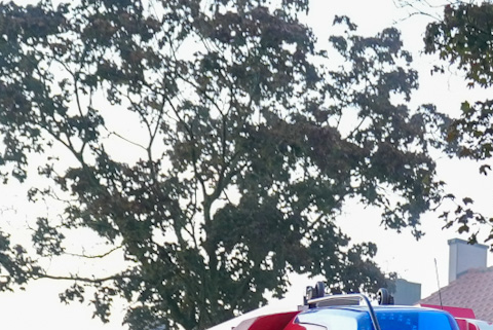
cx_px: 837
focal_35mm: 120
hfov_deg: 15.2
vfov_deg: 10.6
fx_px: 1645
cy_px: 641
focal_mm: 30
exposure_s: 1/125
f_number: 2.8
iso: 1000
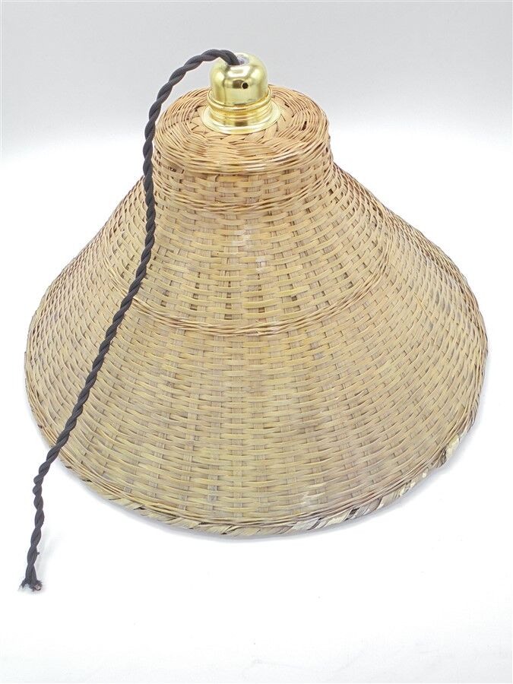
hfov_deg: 41.8
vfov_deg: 54.0
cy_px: 342
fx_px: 672
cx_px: 256
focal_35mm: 34
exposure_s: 1/100
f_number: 4
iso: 100
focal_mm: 6.1
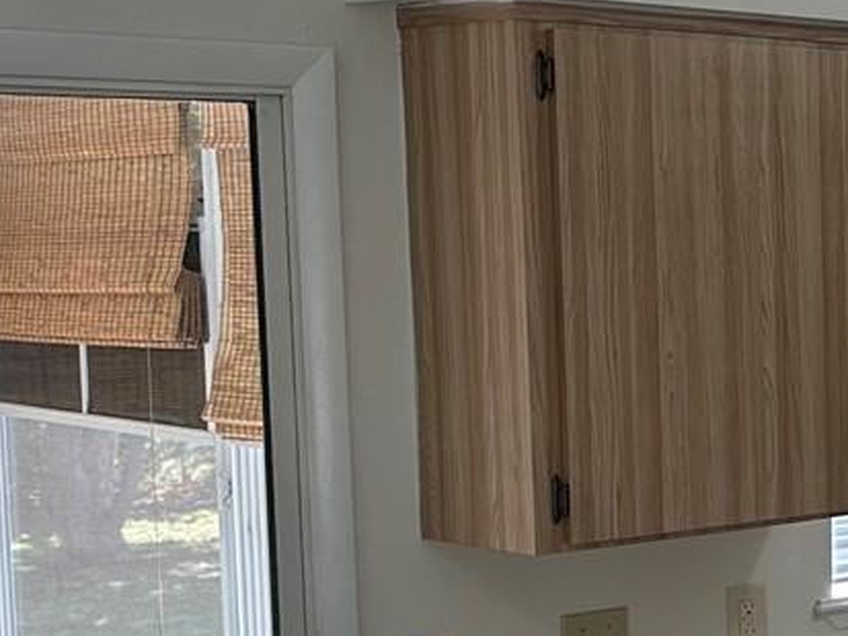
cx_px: 1298
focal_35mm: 93
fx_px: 2279
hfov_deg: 18.5
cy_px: 400
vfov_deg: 15.9
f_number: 1.78
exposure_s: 1/120
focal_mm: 6.86
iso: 100
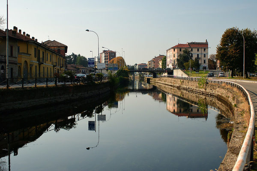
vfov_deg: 31.8
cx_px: 128
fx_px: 300
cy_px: 86
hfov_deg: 46.4
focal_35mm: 42
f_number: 5.6
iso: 200
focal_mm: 28
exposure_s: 1/400
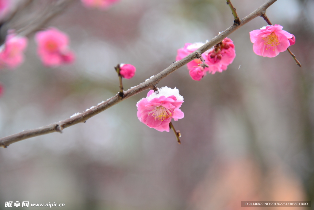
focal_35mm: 120
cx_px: 157
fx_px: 1047
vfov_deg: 11.4
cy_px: 105
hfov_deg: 17.1
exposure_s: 1/250
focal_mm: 120
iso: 320
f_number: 4
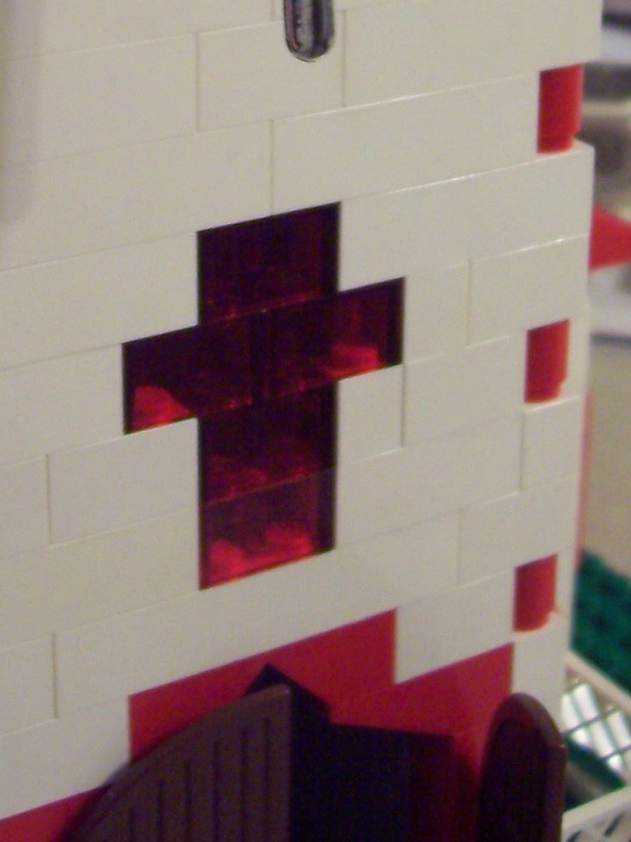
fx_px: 1920
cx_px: 184
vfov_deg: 23.5
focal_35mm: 79
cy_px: -40
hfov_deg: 18.6
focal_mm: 5.6
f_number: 2.7
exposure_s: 1/15
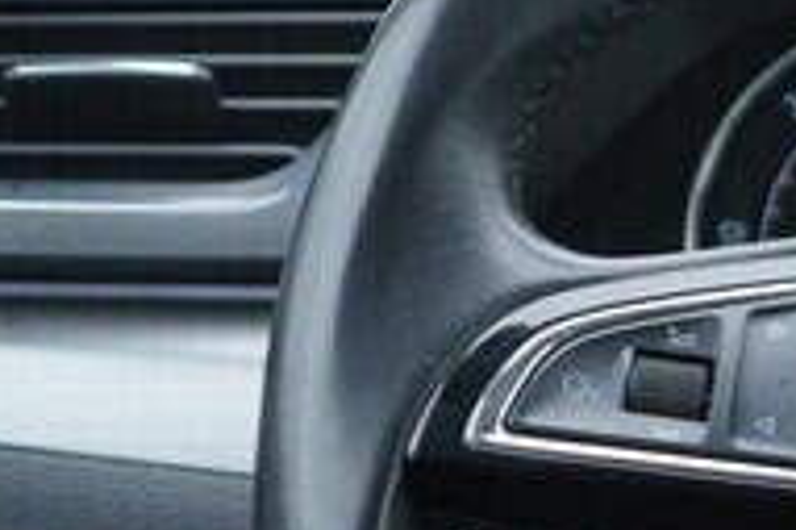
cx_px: 1313
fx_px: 4264
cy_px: 507
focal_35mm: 193
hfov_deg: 10.2
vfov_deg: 7.1
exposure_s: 1/40
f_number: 2.8
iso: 160
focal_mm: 24
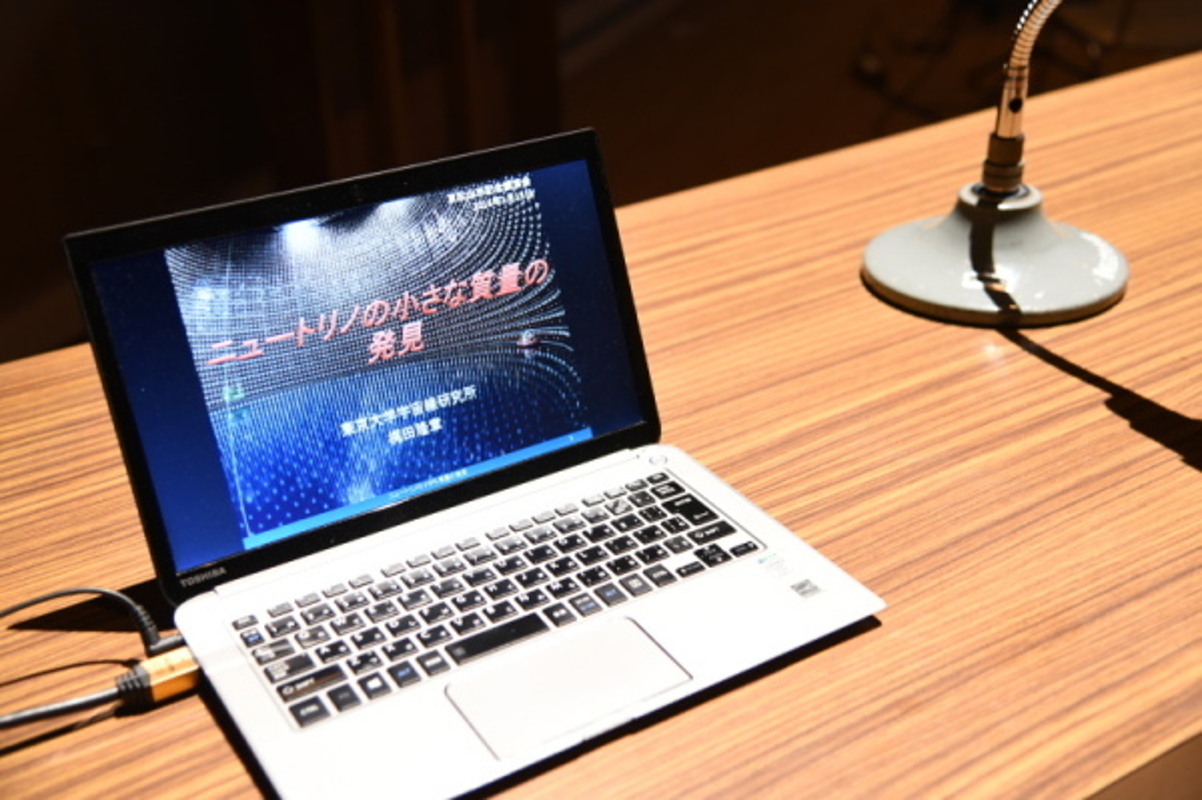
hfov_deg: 42.8
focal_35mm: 46
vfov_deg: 29.2
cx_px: 601
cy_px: 400
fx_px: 1535
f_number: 4
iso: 640
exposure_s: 1/20
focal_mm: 46
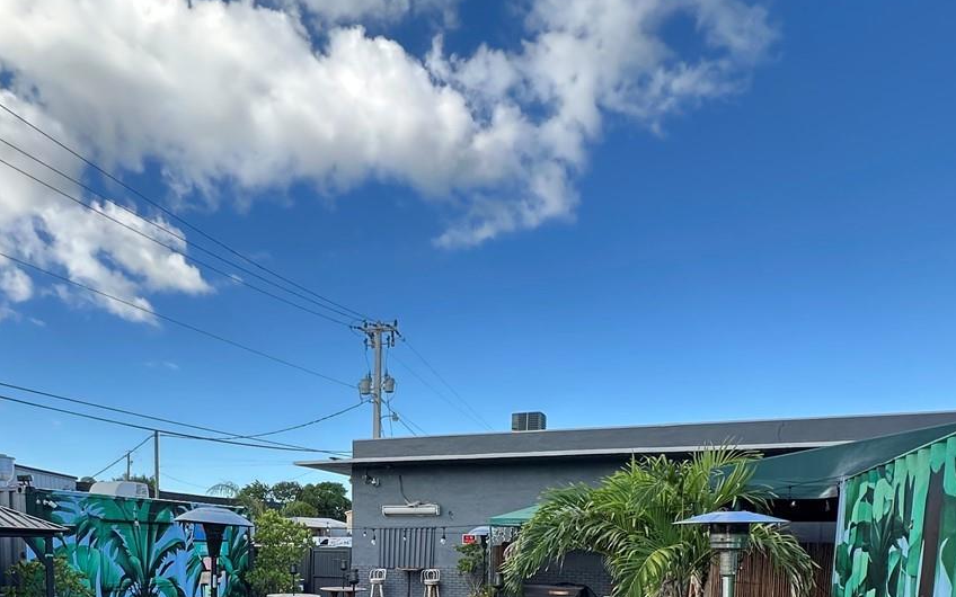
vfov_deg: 38.9
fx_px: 730
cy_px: 611
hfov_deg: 65.5
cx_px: 358
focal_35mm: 28
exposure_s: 1/449
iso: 40
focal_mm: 2.22
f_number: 2.2
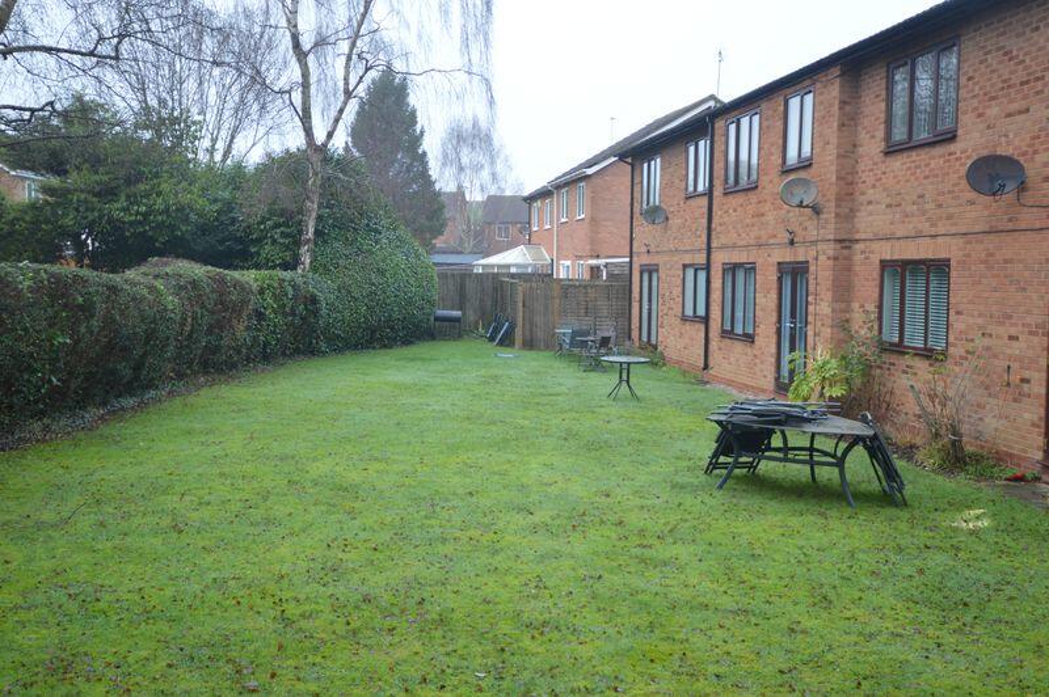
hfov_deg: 53.2
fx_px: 1048
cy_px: 348
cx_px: 524
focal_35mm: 36
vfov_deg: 36.8
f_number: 4.5
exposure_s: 1/20
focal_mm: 24
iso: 100
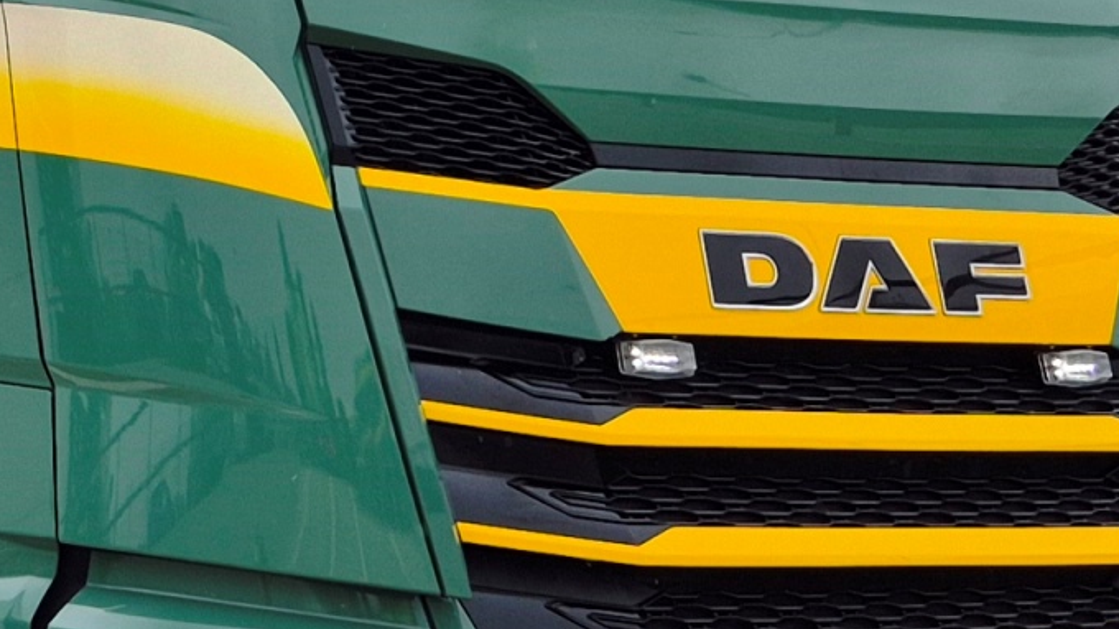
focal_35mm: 118
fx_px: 3500
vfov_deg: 10.1
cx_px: -527
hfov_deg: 16.6
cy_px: -175
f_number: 1.8
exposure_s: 1/928
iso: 25
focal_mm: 5.4
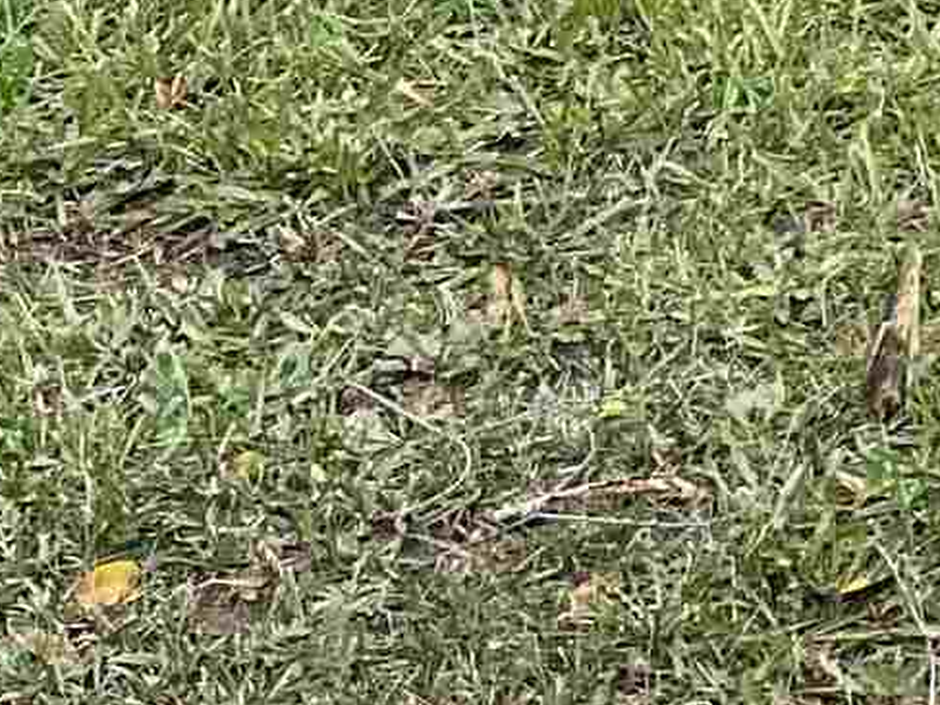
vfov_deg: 7.8
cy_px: -1468
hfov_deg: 10.6
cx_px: 2133
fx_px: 4452
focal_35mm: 164
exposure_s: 1/415
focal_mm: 5.1
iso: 50
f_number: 1.6
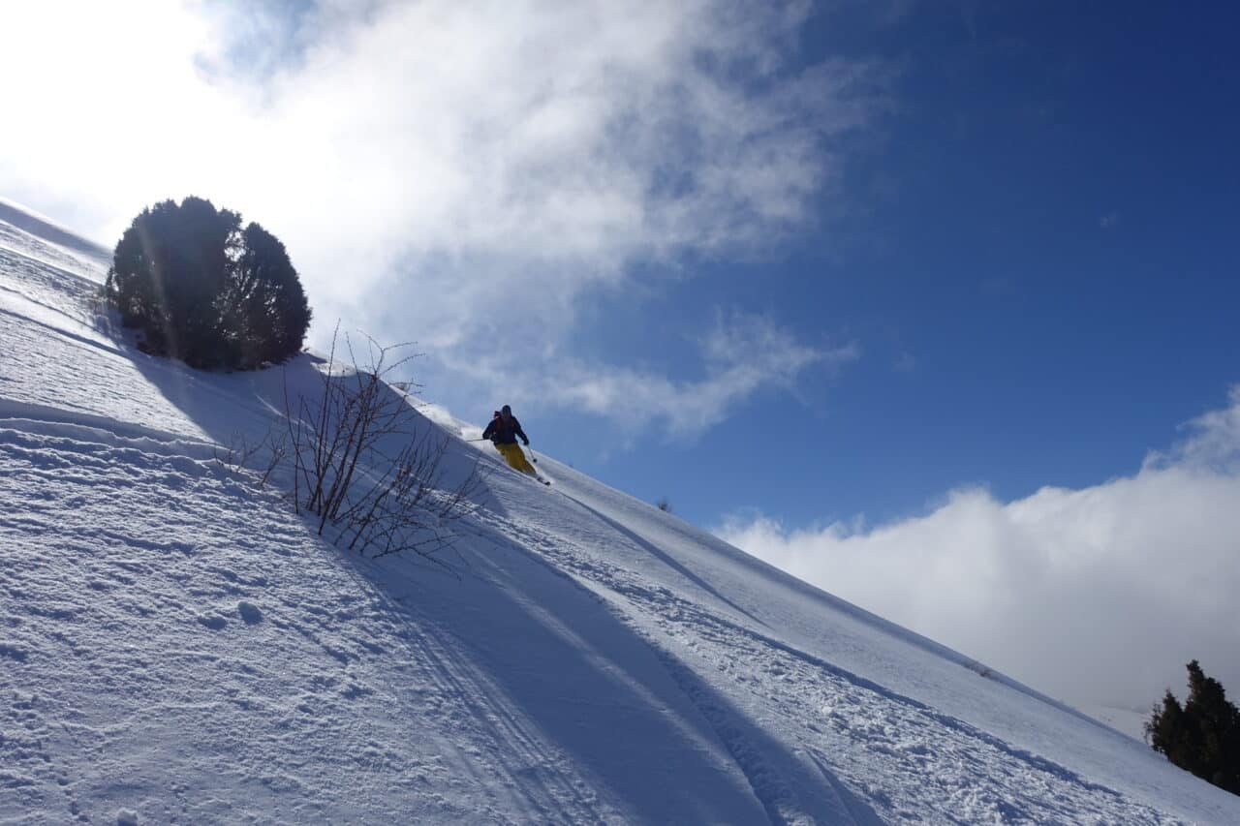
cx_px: 620
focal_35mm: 24
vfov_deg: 53.1
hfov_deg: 73.8
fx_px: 827
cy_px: 413
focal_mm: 8.8
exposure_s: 1/250
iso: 125
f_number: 5.6
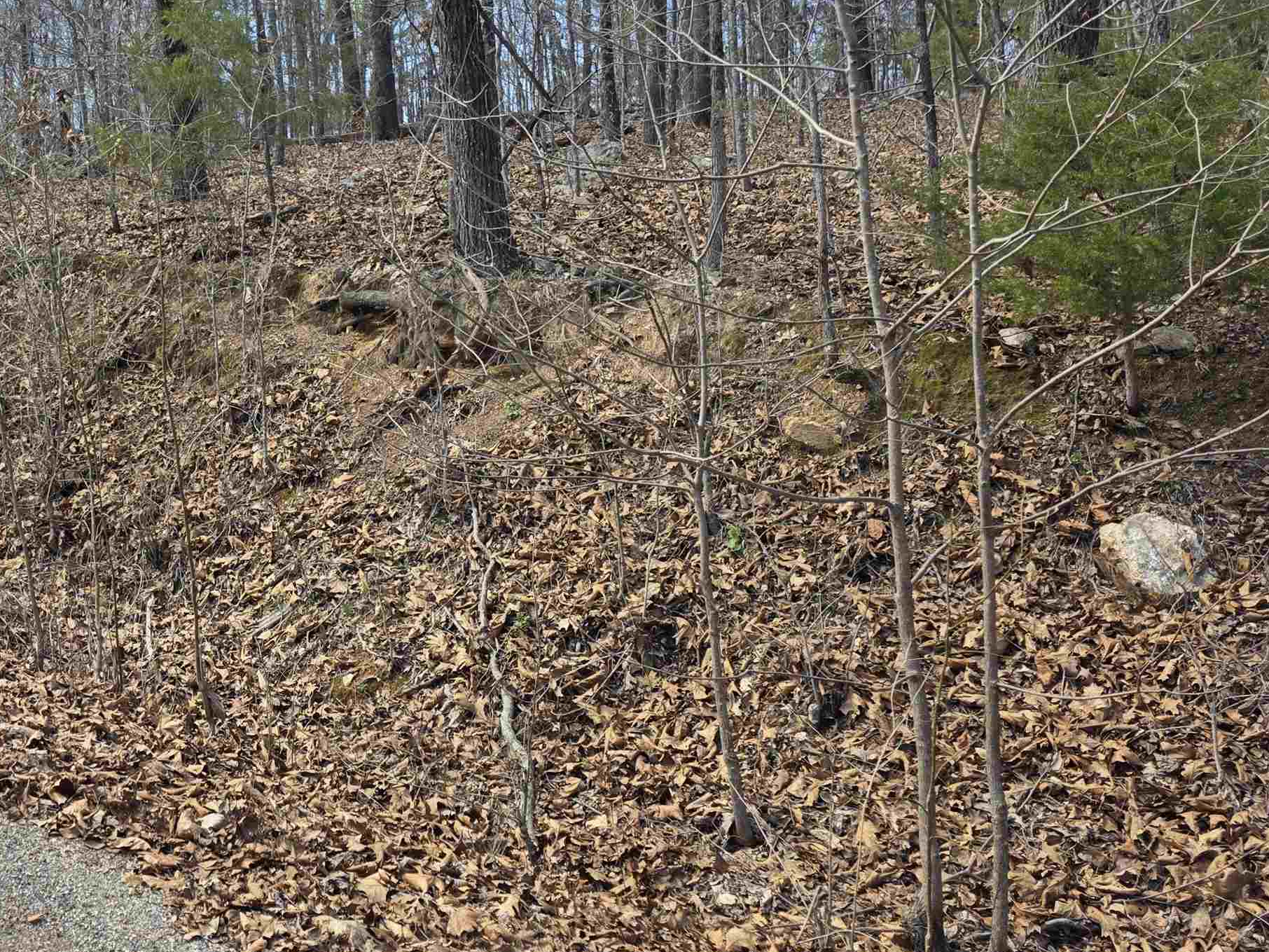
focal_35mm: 39
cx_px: 241
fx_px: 1430
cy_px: 402
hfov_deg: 45.3
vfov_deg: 36.7
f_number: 1.7
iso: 80
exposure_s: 1/1517
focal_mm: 6.3
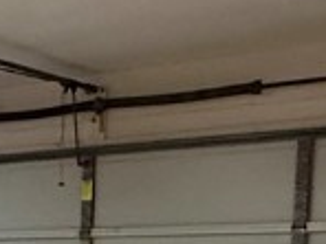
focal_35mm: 97
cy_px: 376
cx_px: -247
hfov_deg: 17.0
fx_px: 914
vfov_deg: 14.2
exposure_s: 1/60
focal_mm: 2.22
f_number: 2.2
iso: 800
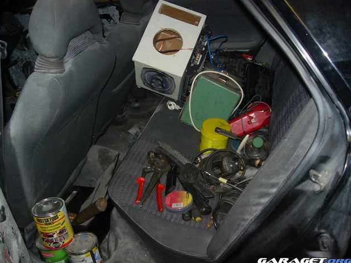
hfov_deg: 47.9
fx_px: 395
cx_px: 174
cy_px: 132
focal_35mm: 39
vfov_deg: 36.8
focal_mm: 7.8
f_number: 2.8
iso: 79
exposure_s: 1/64
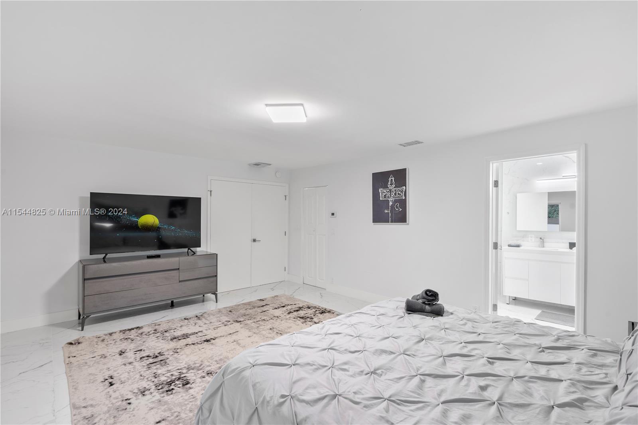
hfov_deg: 96.7
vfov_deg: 73.7
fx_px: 283
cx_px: 319
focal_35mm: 16
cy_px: 212
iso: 100
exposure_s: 2
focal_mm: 16
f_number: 9
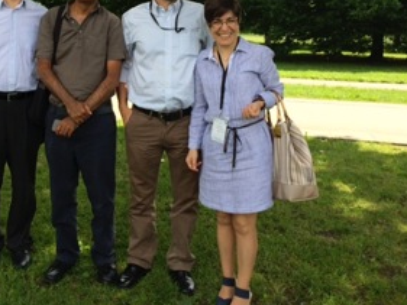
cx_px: 117
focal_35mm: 47
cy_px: 88
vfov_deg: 30.5
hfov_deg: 39.6
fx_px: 553
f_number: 2.2
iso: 32
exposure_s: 1/672
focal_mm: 4.12
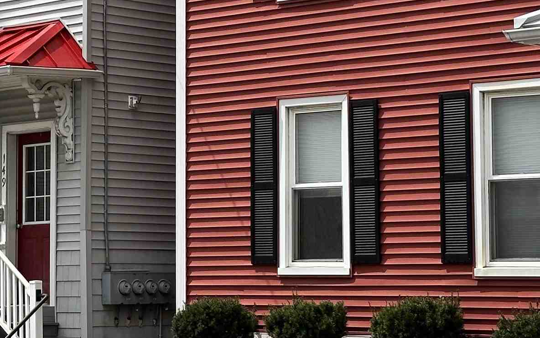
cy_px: 49
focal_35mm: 132
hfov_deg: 15.8
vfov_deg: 9.9
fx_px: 1943
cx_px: 161
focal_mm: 6.86
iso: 64
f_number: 1.78
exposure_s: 1/4367
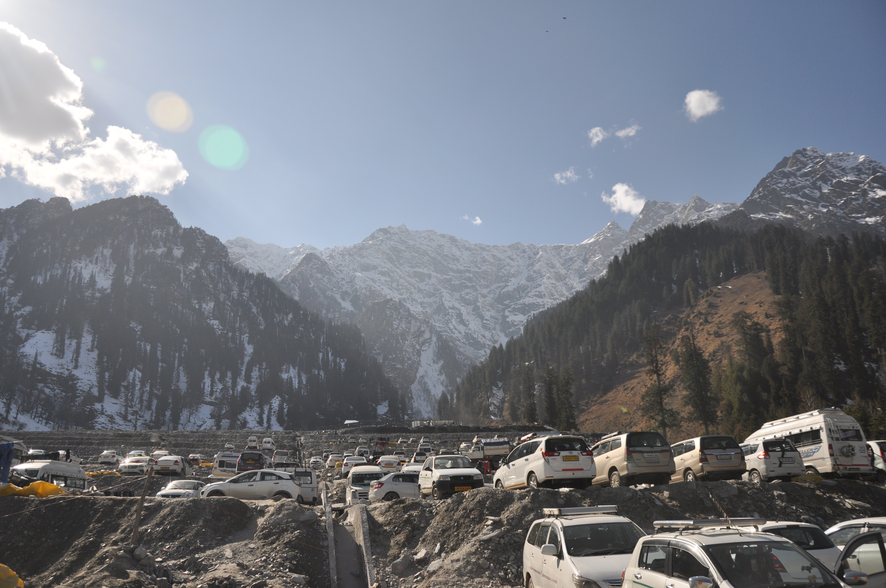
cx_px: 443
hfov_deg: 67.4
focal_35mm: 27
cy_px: 294
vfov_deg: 47.8
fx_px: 664
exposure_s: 1/4000
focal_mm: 18
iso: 200
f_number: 3.5
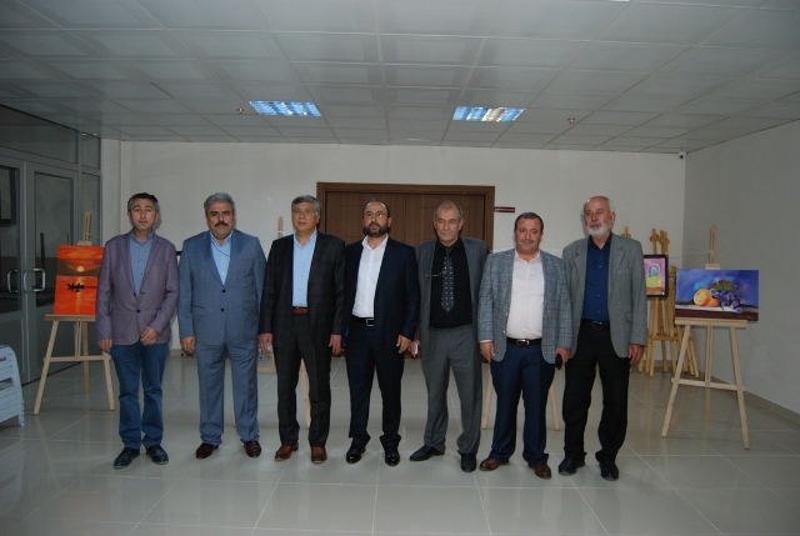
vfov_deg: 48.1
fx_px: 601
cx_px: 400
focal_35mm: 27
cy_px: 268
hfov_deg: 67.3
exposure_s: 1/60
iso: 400
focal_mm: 18
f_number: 4
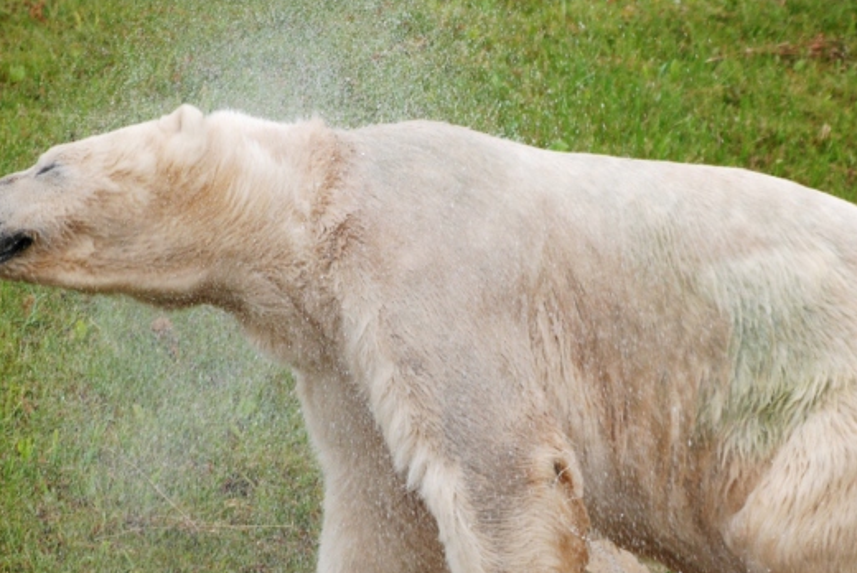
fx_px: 15491
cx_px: 546
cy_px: 404
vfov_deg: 2.1
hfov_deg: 3.2
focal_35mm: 650
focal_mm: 220
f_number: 5.3
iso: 360
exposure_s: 1/500
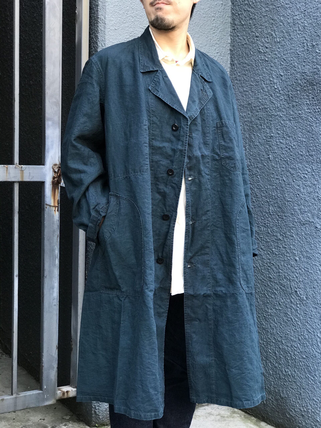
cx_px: 160
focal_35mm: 57
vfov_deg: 33.8
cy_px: 214
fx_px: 705
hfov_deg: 25.7
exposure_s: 1/50
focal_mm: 6.6
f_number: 2.8
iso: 32
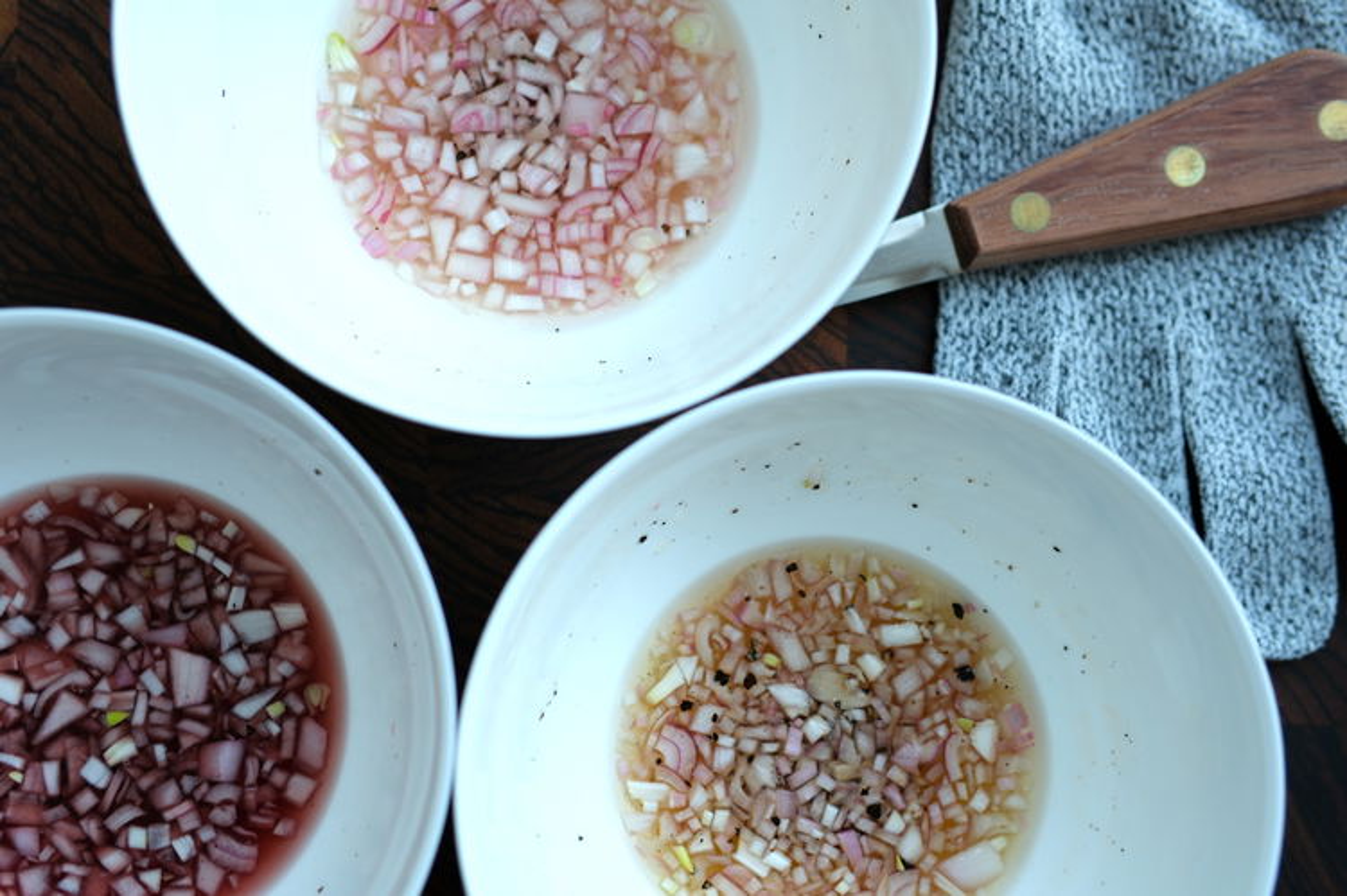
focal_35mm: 45
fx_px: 1683
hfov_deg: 43.6
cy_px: 448
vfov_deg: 29.8
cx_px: 674
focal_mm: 30
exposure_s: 1/110
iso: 125
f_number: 2.8
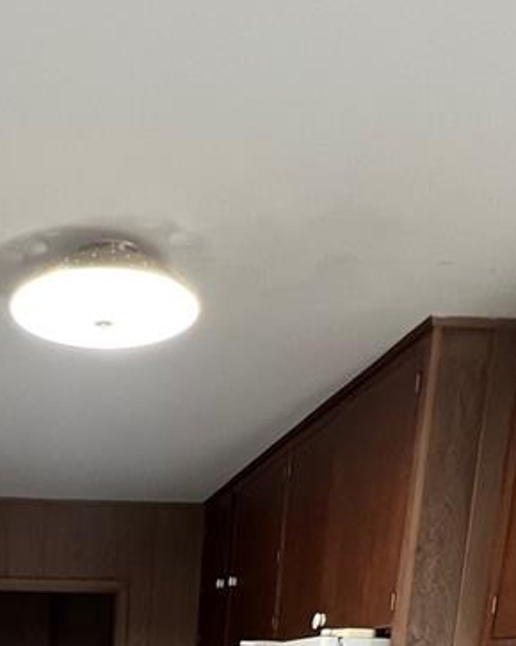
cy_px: 895
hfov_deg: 33.1
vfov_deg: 30.9
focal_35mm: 42
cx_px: 20
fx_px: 802
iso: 160
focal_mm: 1.57
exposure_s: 1/60
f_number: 1.8
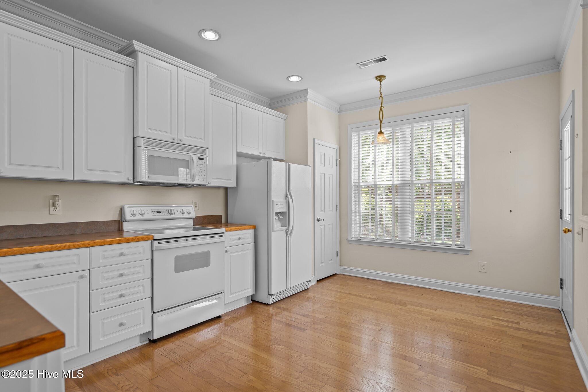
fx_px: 294
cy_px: 196
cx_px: 294
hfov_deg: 90.0
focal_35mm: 18
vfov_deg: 67.4
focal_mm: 18
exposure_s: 1/25
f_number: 4
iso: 320
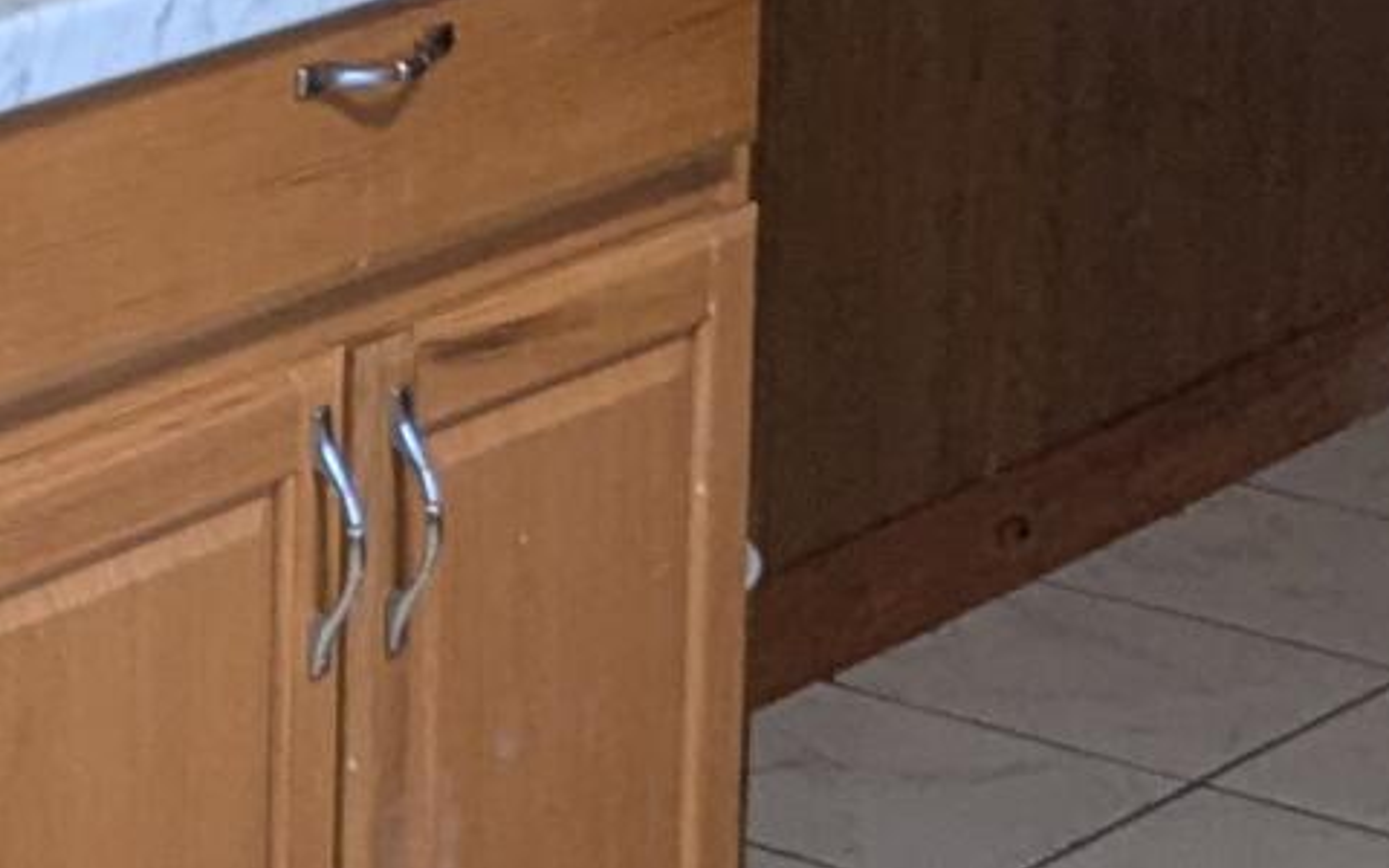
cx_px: -1589
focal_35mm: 179
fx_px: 6776
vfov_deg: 7.0
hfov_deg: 10.5
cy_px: -1016
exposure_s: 1/30
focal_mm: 4.38
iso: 76
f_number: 1.73
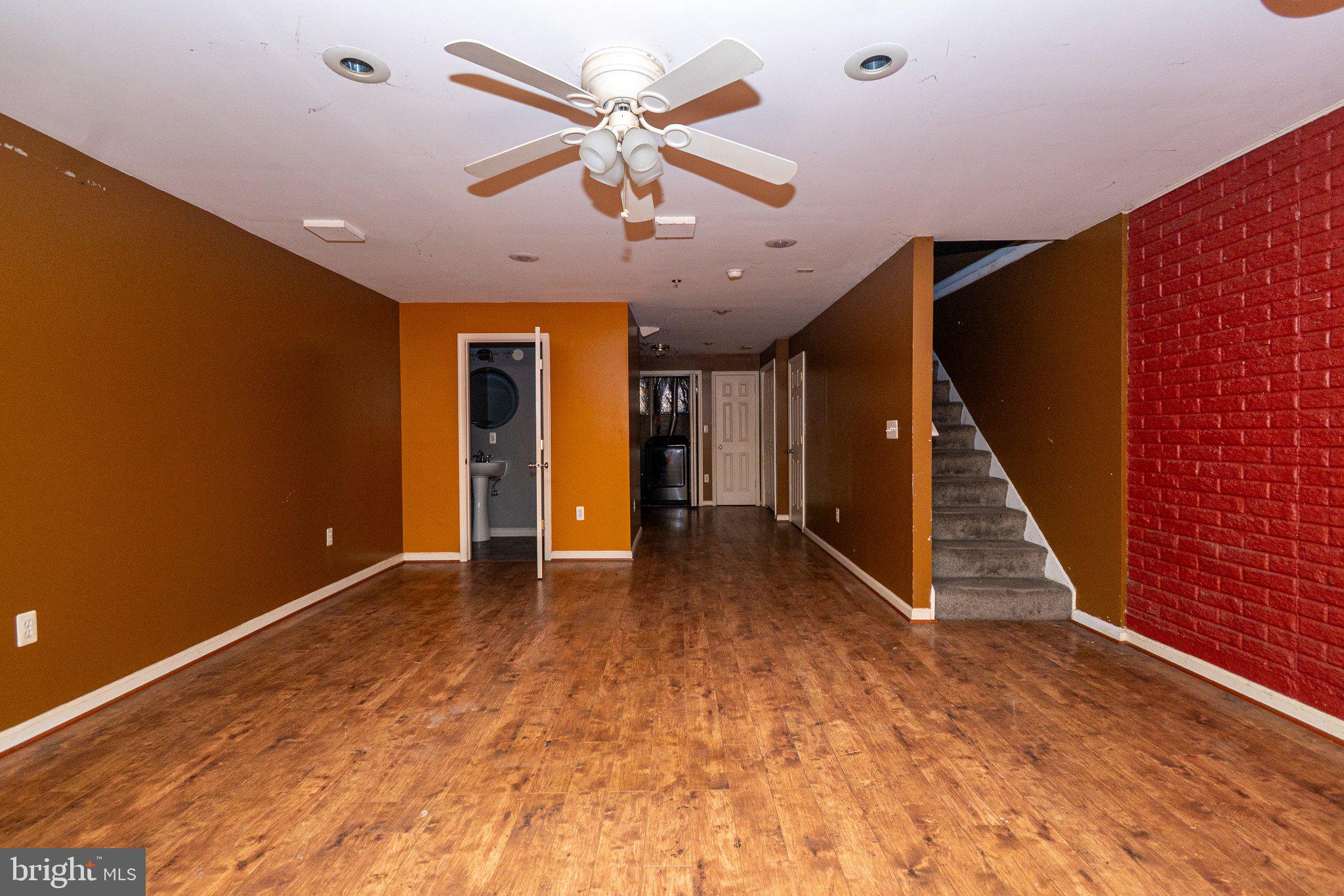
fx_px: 560
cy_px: 448
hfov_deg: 100.4
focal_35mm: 15
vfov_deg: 77.3
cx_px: 672
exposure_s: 1/40
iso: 640
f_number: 4.5
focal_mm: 10
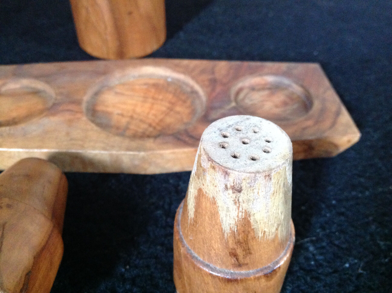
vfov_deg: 40.6
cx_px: 196
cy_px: 146
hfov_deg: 52.7
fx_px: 396
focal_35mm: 35
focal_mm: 4.28
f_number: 2.4
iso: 500
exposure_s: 1/15
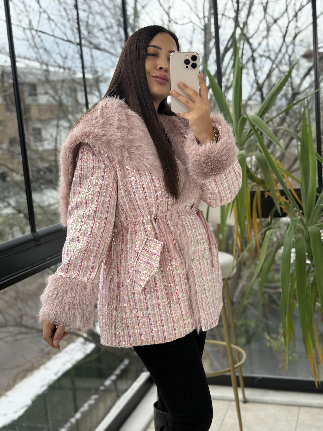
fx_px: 597
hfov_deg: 30.3
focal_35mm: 48
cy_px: 216
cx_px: 162
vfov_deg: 39.7
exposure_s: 1/231
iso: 125
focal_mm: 6.76
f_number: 1.78
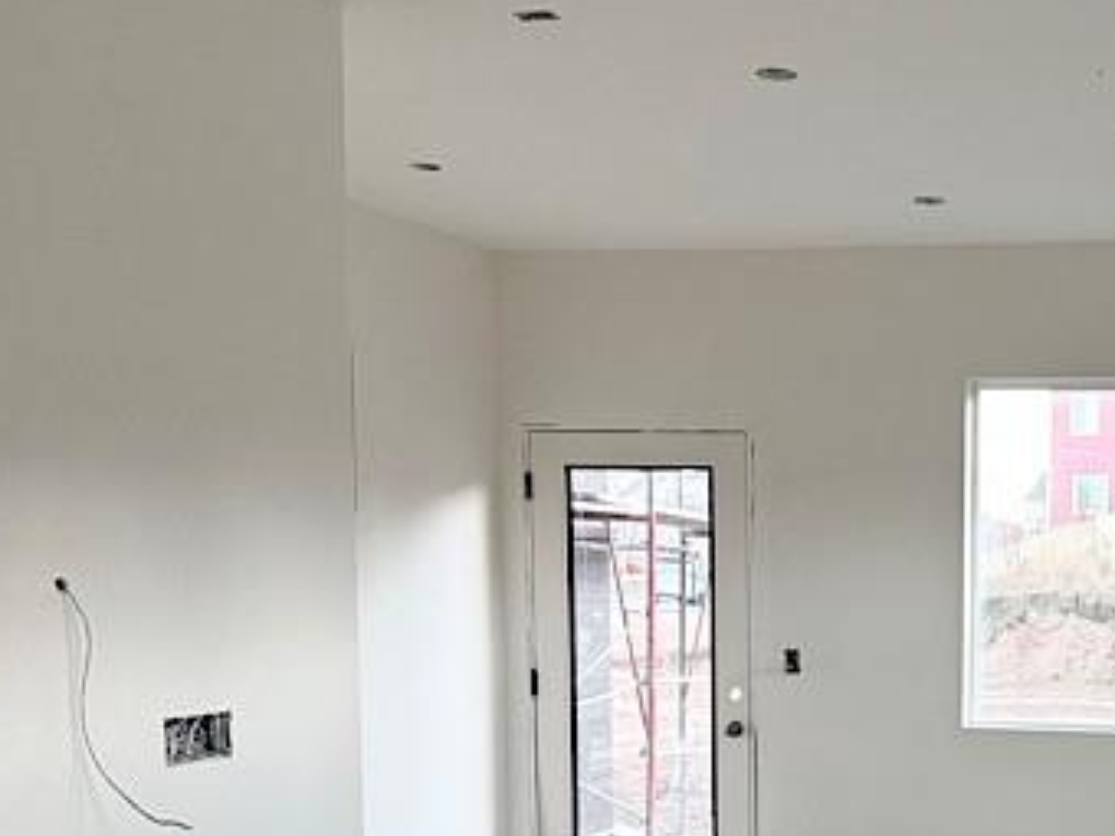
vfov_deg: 26.6
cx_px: 1030
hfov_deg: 34.0
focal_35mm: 53
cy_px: 752
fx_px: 1707
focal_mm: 6.76
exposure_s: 1/205
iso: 200
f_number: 1.78
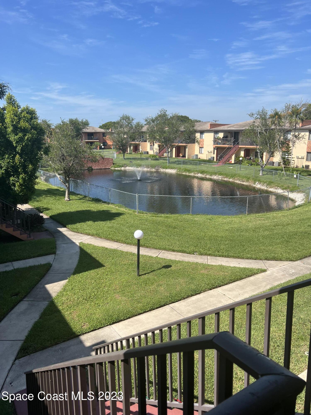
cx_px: 156
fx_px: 311
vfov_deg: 67.3
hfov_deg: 53.1
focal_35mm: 26
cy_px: 208
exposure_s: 1/3704
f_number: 1.5
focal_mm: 5.7
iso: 50
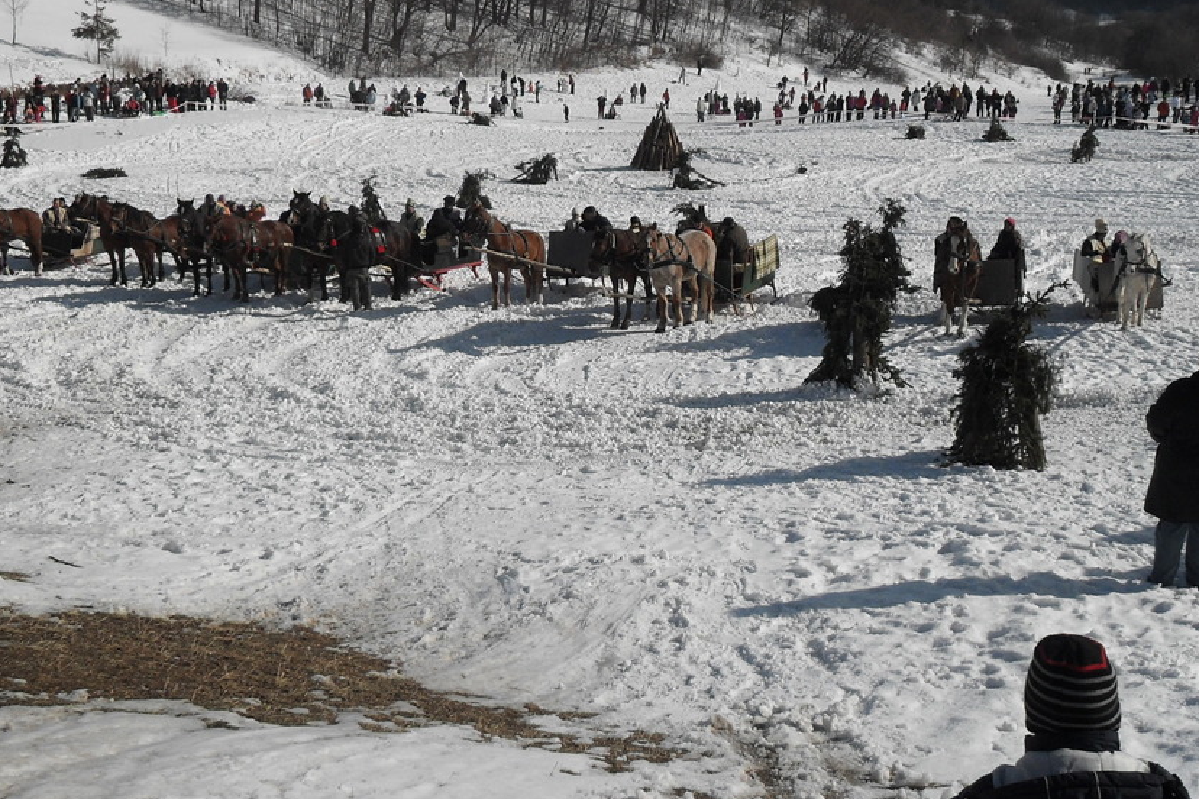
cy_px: 285
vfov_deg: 29.7
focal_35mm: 45
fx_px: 1499
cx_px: 600
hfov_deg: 43.6
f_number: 8.9
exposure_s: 1/500
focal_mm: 6.2
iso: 100
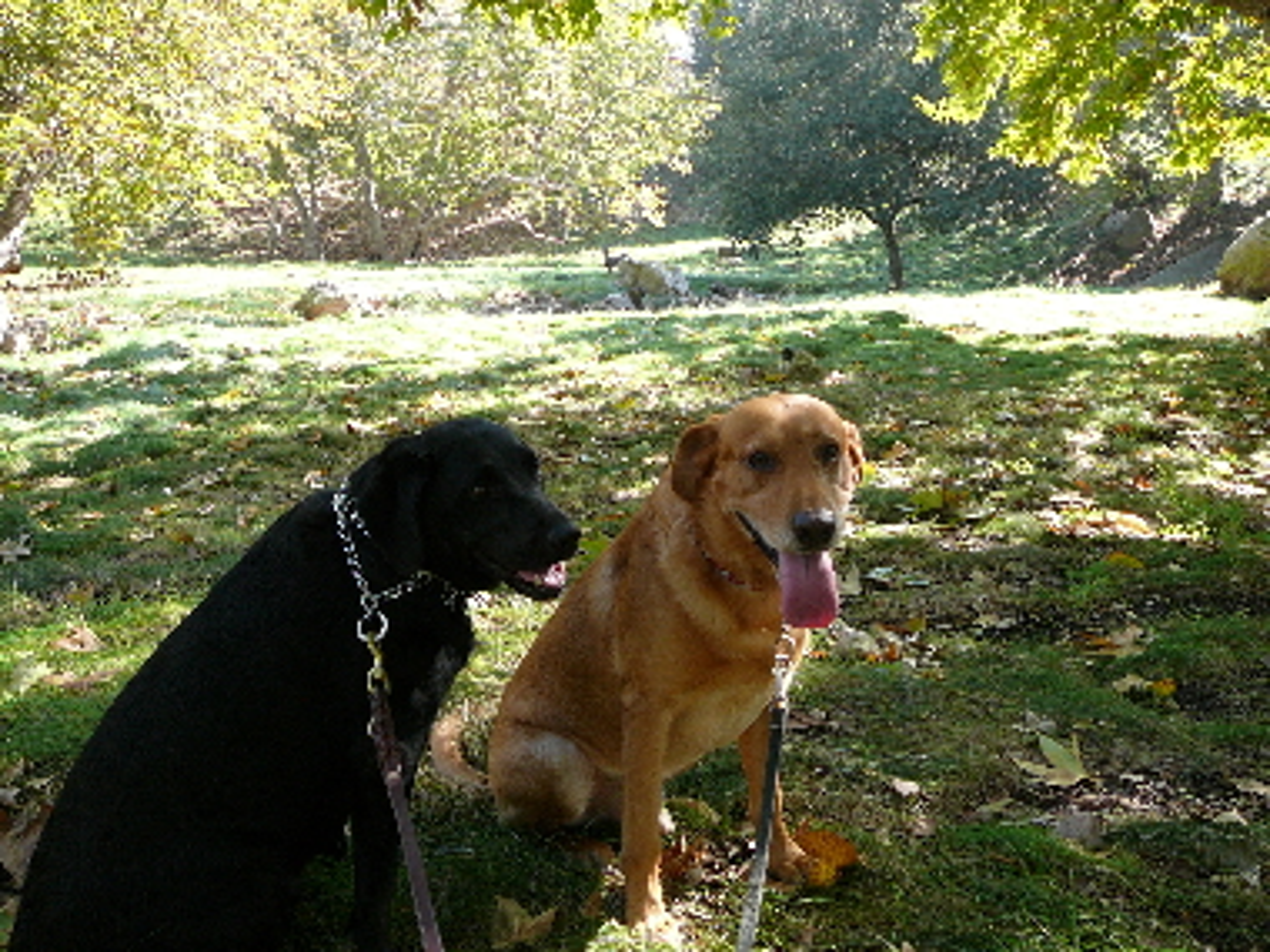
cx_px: 635
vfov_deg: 40.7
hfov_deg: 52.6
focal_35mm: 35
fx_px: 1284
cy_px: 476
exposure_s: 1/125
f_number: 2.8
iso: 100
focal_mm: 5.2
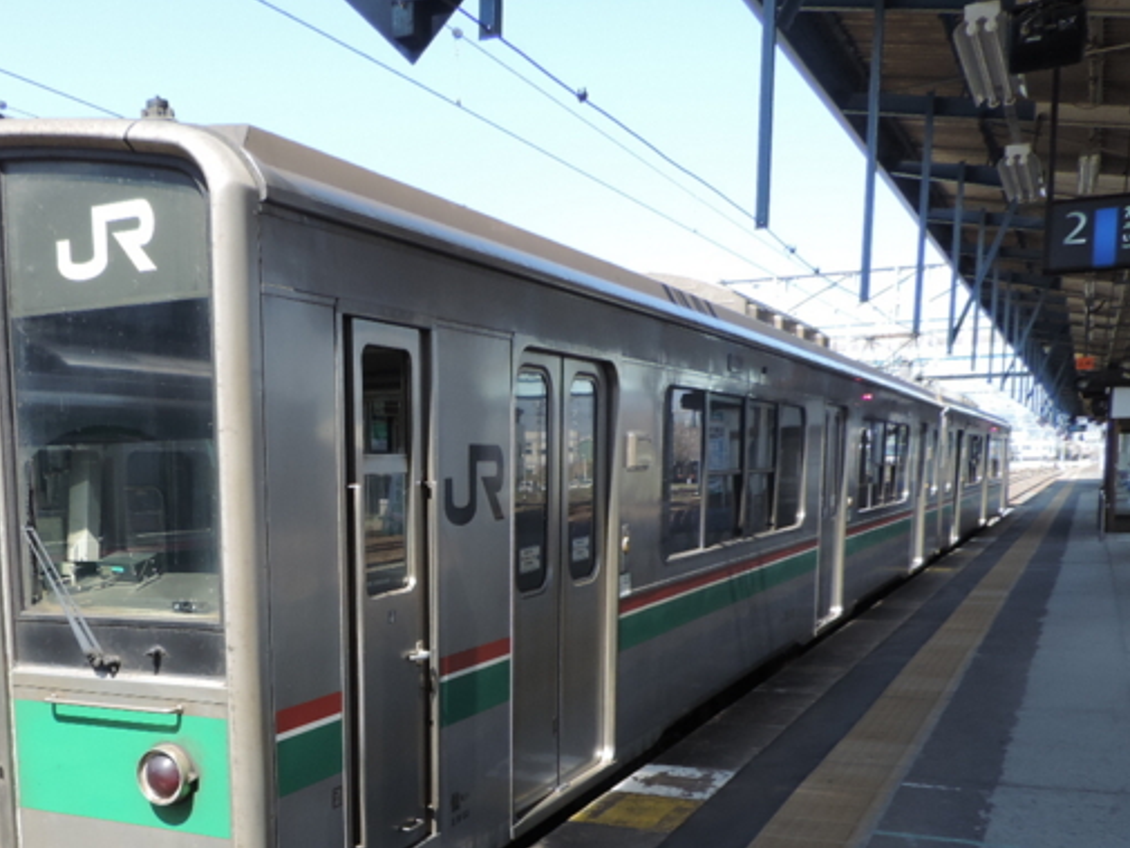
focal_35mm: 38
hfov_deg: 47.5
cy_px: 667
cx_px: 311
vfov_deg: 36.6
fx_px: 1241
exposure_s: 1/320
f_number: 3
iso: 80
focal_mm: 4.3
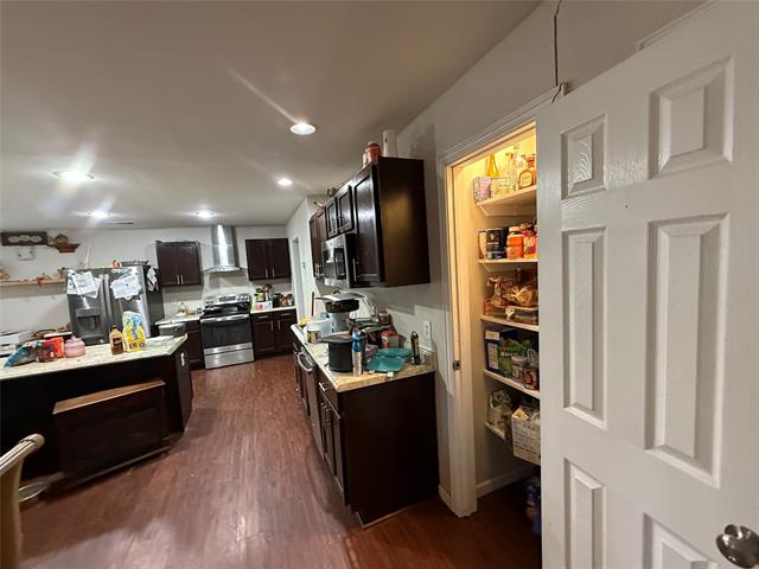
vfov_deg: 85.7
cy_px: 284
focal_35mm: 14
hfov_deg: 102.1
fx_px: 307
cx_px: 380
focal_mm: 2.22
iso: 640
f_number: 2.2
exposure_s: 1/60
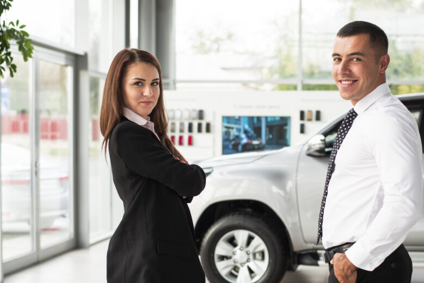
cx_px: 257
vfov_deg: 20.6
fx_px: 778
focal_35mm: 66
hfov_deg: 30.4
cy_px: 183
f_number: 3.2
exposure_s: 1/125
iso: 200
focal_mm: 50
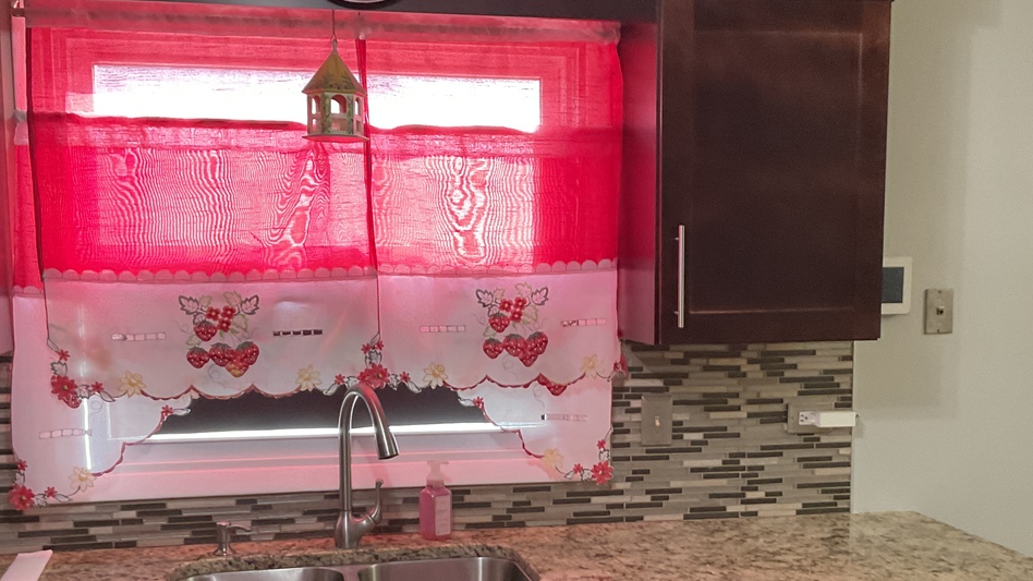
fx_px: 1315
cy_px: 414
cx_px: 545
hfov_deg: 42.9
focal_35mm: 48
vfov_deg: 24.7
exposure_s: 1/60
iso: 125
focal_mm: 3
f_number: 1.8
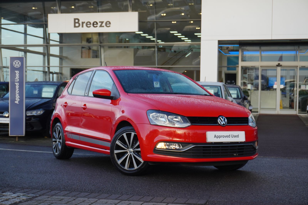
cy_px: 102
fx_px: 474
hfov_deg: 36.0
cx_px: 154
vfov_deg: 24.4
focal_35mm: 56
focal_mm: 37
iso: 400
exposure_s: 1/160
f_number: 5.6
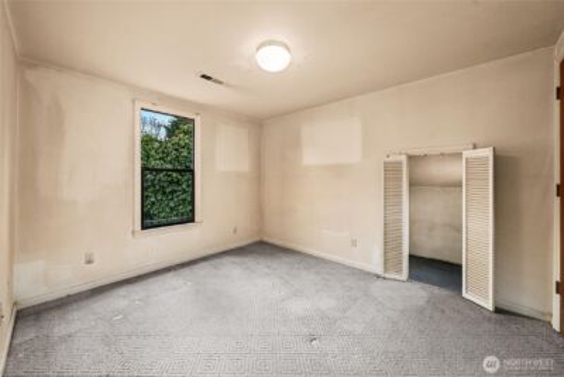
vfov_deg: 85.5
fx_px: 204
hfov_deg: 108.3
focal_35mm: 13
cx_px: 282
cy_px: 188
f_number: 7.1
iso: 1000
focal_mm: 13
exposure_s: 1/10
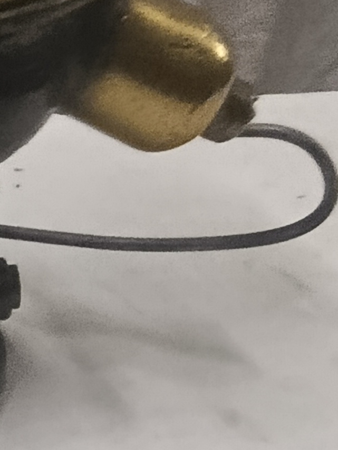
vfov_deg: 23.3
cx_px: -270
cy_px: 224
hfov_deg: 15.2
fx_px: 1094
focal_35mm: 84
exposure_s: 1/33.3
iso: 553
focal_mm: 1.65
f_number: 2.2
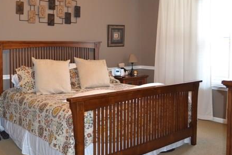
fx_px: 251
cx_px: 81
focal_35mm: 39
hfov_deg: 48.8
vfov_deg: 34.0
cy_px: 56
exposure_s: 1/60
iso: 900
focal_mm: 18
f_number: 3.5
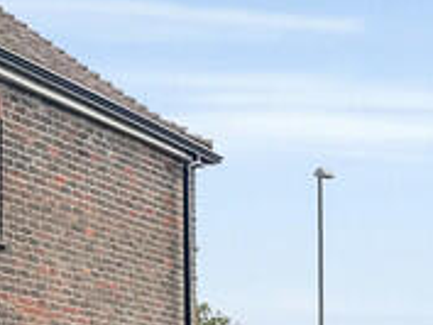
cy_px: 445
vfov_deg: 10.4
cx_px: 971
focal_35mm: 139
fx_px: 1740
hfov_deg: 12.0
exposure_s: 1/1779
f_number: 1.78
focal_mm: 6.86
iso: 80
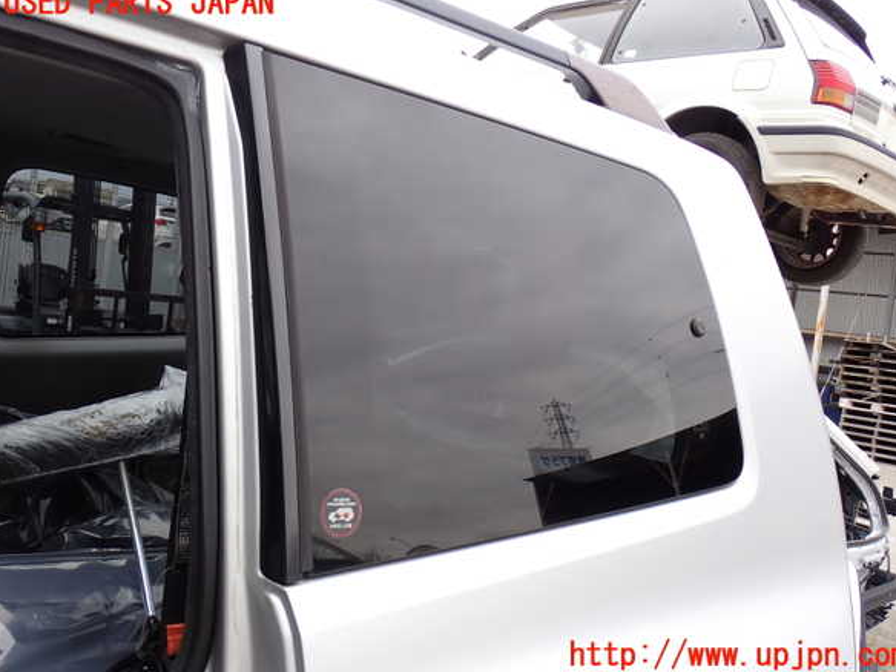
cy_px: 330
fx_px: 958
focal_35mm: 37
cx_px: 456
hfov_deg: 50.1
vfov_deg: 38.7
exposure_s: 1/125
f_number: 3.5
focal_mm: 6.37
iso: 100
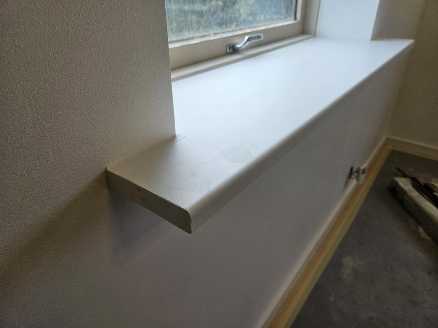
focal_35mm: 23
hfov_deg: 73.9
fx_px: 291
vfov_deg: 58.9
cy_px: 164
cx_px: 219
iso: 64
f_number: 1.8
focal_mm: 5.4
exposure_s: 1/100
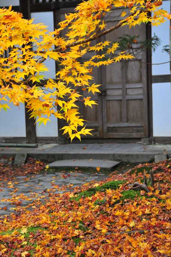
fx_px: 600
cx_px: 86
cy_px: 128
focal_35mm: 84
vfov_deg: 24.2
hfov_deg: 16.2
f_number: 8
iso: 1600
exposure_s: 1/250
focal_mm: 56
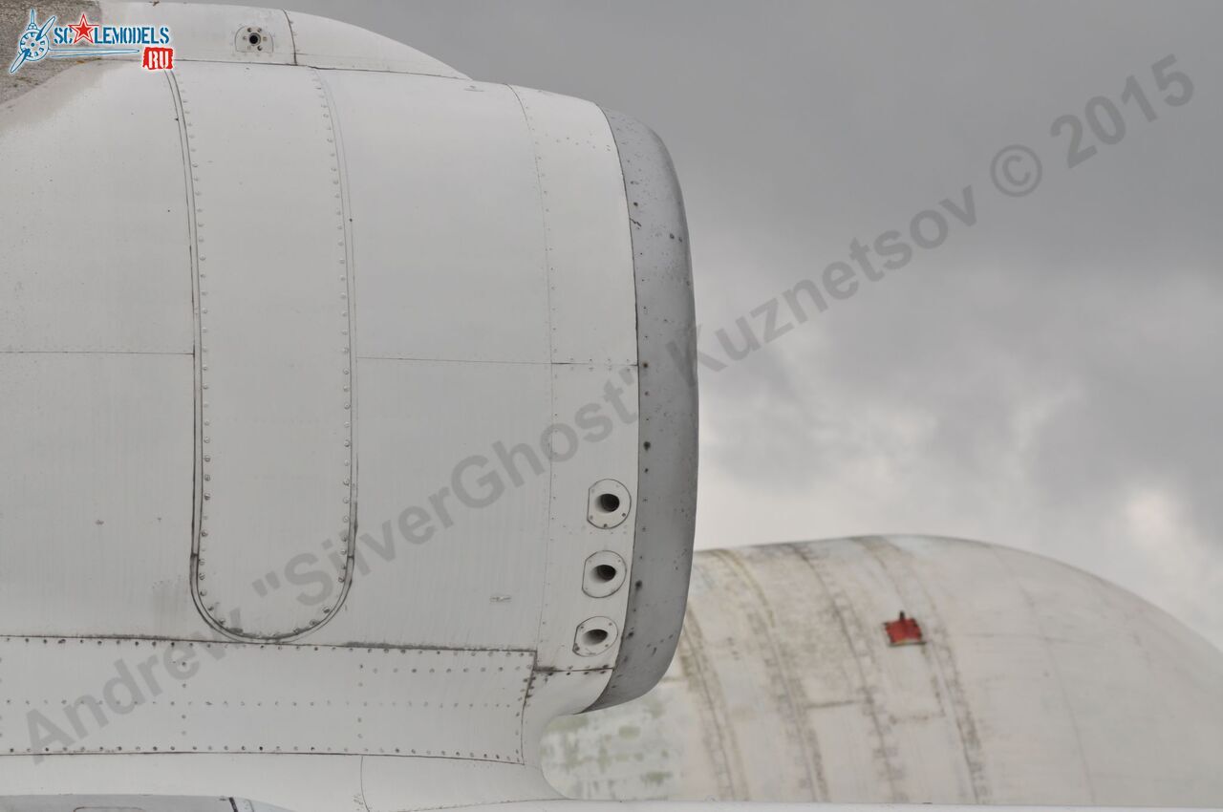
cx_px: 612
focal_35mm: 270
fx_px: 9161
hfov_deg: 7.6
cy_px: 406
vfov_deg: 5.1
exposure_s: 1/500
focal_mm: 180
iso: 200
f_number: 8
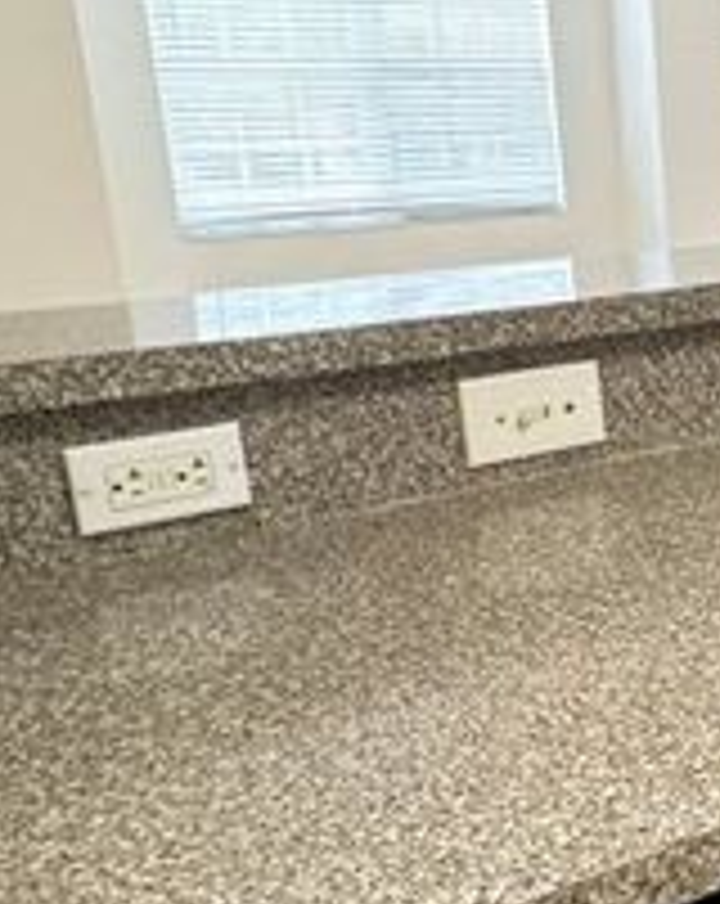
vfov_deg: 38.8
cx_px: 1001
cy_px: 382
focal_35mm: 48
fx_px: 1282
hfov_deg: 25.6
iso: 320
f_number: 2.2
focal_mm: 2.22
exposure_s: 1/60
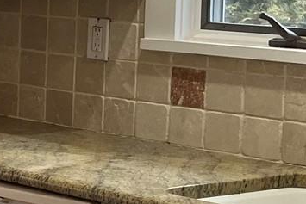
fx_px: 1326
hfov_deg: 11.0
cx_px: -437
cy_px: 22
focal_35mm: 156
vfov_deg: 8.8
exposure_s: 1/120
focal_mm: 5.1
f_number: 1.6
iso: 80
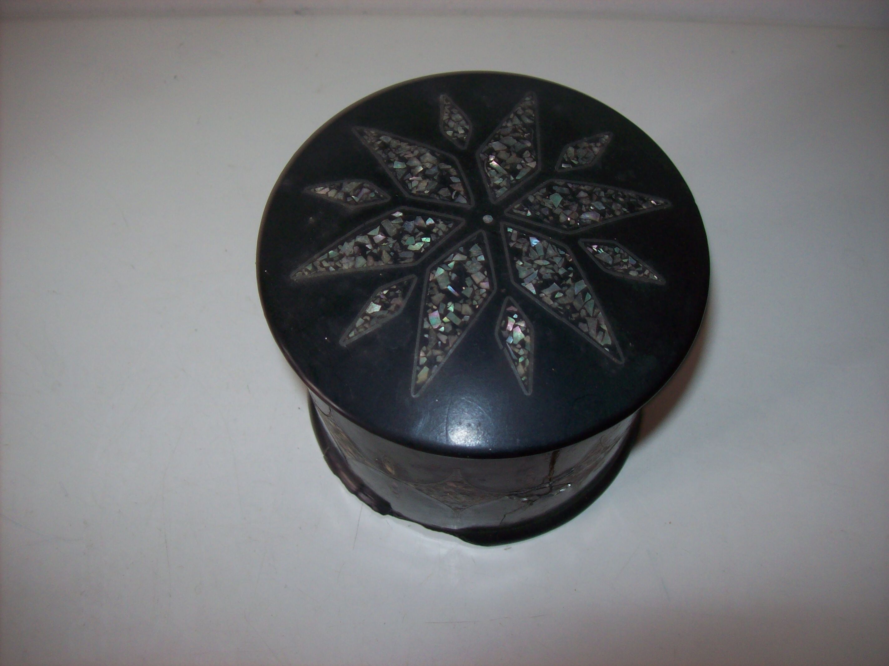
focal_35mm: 36
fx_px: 924
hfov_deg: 51.4
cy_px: 333
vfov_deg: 39.6
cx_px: 444
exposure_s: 1/64
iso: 80
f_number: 2.7
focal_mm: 6
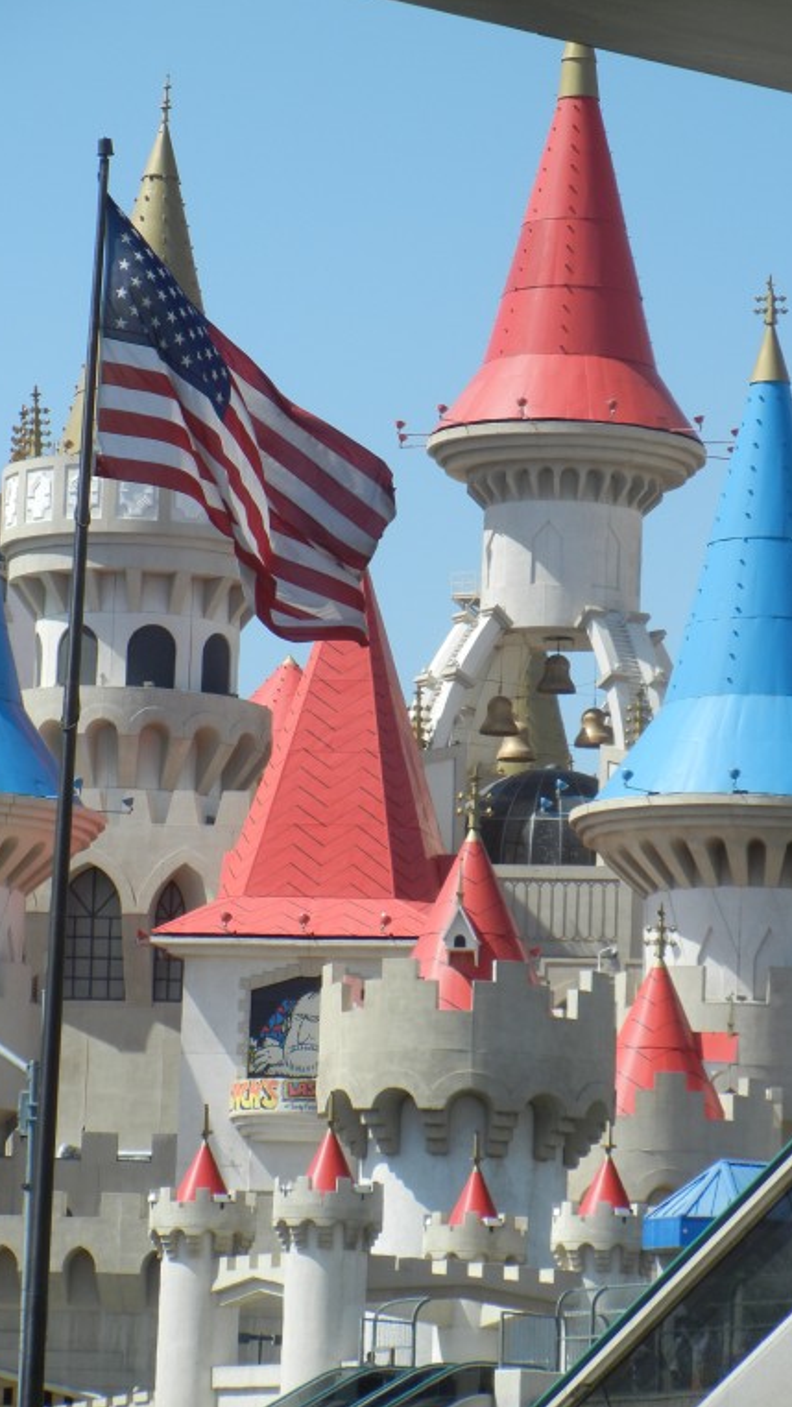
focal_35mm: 191
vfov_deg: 11.3
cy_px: 700
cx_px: 329
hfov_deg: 6.4
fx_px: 7126
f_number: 4.6
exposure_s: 1/838
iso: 160
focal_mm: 31.4
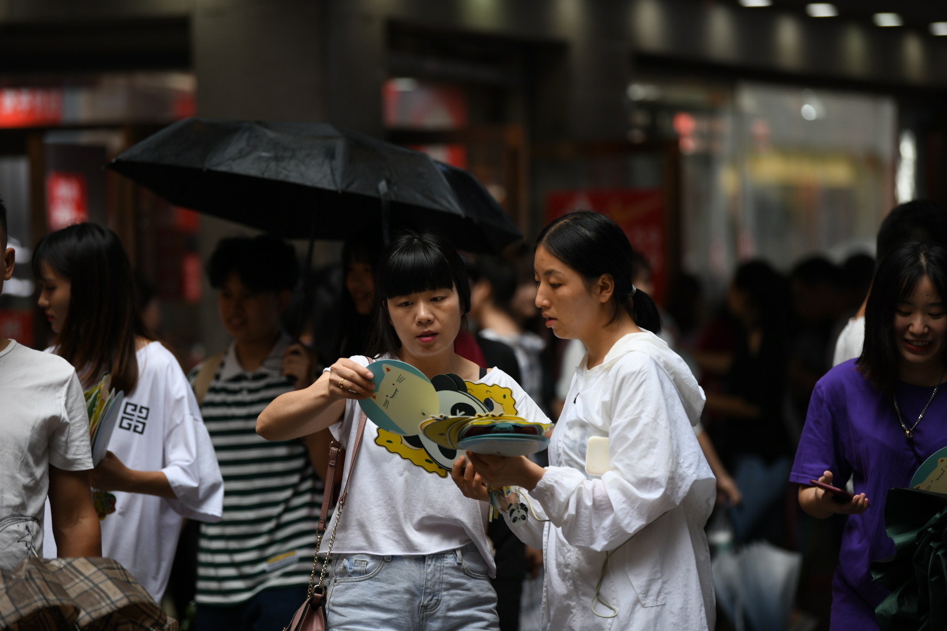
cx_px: 475
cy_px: 316
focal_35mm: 161
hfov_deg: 12.8
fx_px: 4234
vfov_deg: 8.5
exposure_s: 1/250
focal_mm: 160
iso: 400
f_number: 2.8
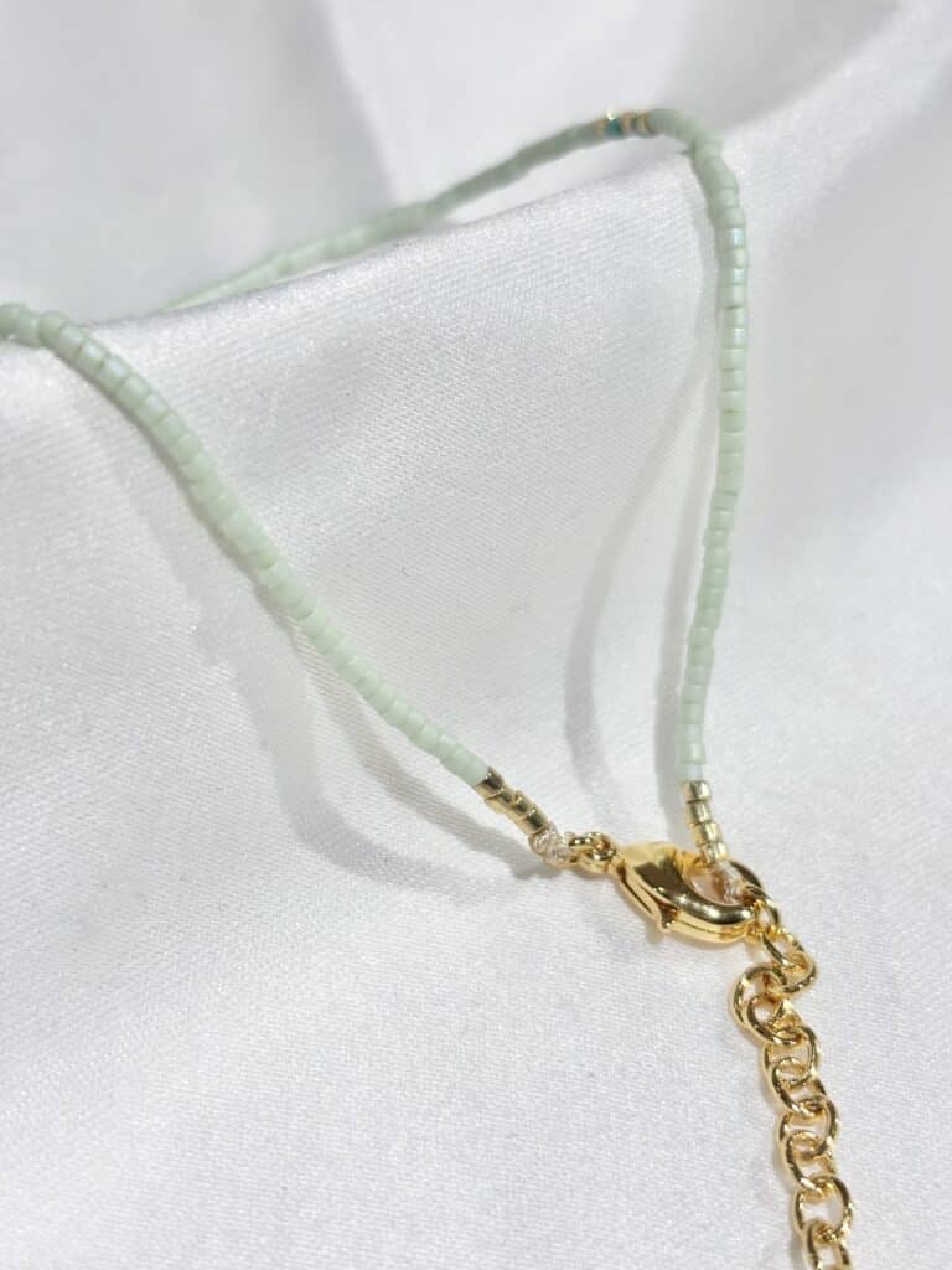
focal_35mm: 52
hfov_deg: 28.0
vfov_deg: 36.8
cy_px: 635
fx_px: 1907
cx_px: 476
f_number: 1.6
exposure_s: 1/360
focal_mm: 5.96
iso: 32
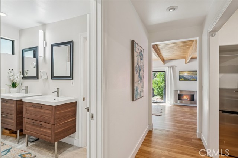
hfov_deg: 88.2
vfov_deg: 65.6
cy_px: 79
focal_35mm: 19
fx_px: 123
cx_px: 119
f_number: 13
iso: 100
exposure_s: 1/2
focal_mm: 18.6
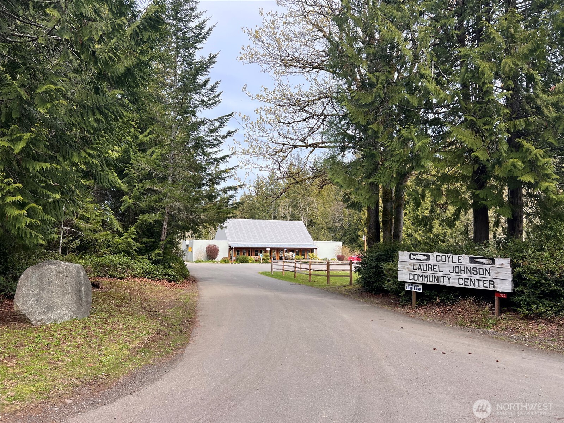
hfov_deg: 67.3
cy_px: 212
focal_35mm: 26
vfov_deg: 53.1
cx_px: 282
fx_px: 424
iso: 50
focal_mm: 5.7
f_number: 1.5
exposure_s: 1/1575
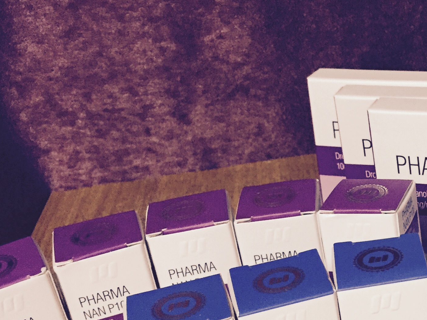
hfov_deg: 26.4
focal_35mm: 68
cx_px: 464
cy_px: 220
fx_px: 839
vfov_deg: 21.5
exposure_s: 1/20
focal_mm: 4.15
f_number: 2.2
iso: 250
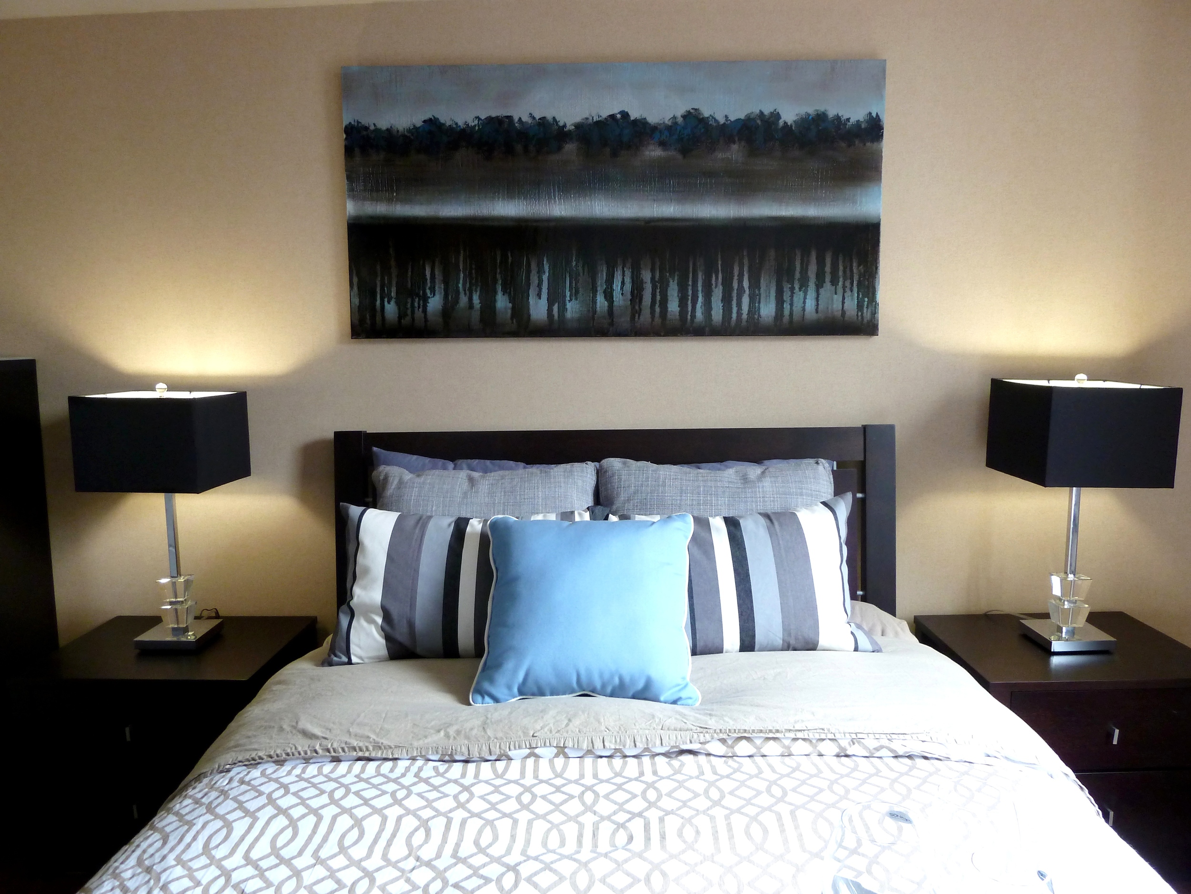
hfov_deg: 69.4
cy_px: 447
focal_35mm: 25
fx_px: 860
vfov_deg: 54.9
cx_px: 596
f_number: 3.3
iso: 200
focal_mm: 4.1
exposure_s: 1/30
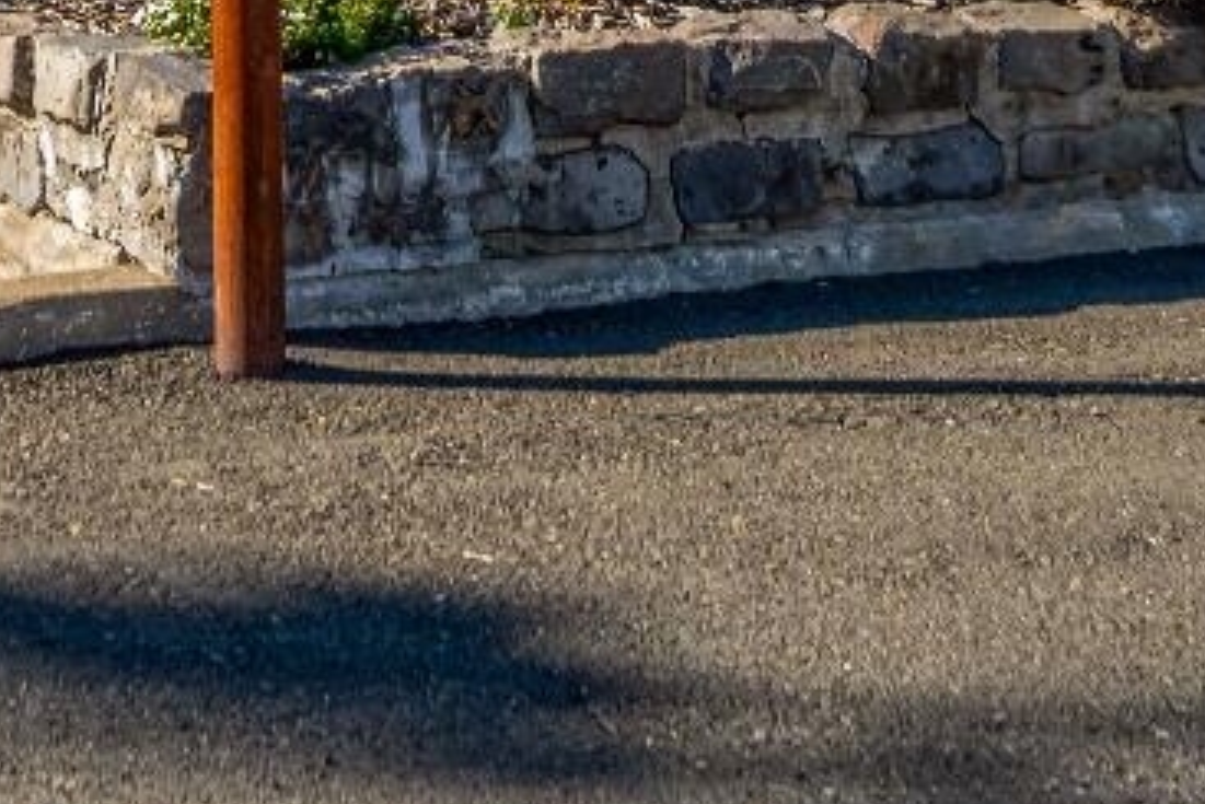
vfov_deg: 9.1
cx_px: 112
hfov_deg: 14.2
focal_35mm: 143
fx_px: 4788
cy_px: -761
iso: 320
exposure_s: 1/500
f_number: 10
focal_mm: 35
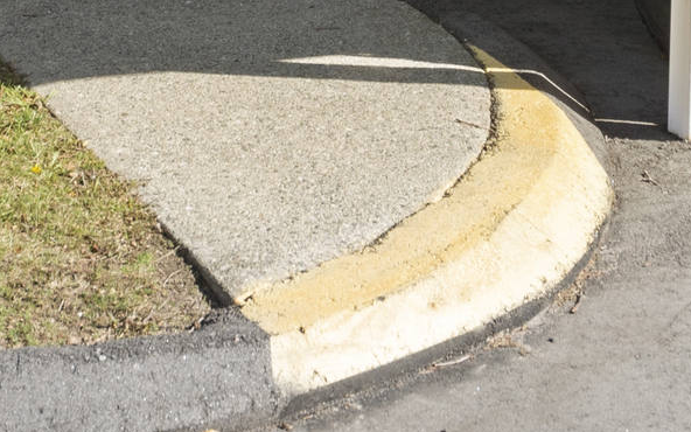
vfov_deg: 9.2
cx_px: 399
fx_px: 2392
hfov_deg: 16.4
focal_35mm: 127
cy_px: -627
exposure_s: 1/25
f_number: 8
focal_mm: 24
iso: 200
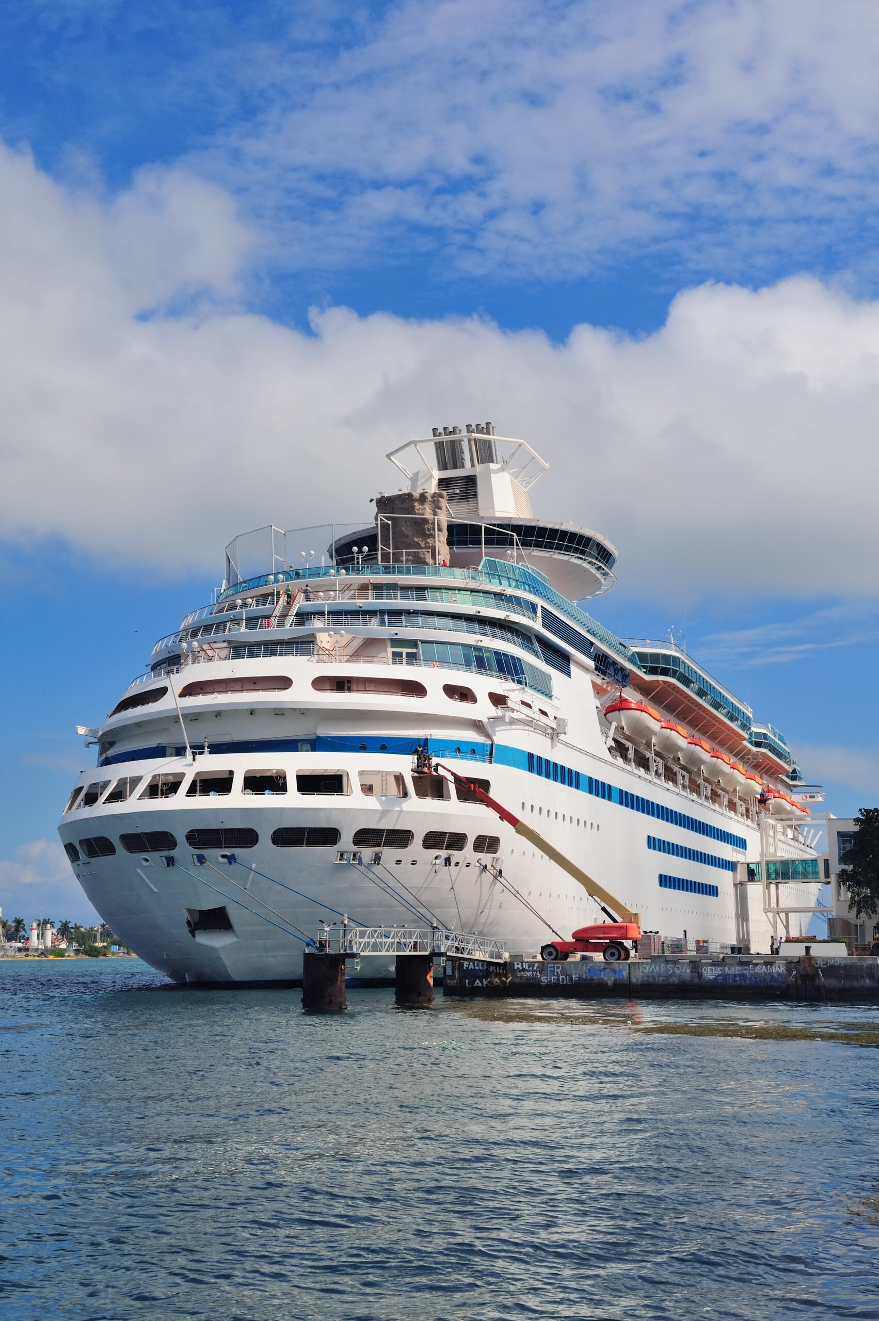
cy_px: 660
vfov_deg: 39.6
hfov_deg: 27.0
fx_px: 1834
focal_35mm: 50
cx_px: 440
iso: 200
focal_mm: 50
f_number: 13
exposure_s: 1/350
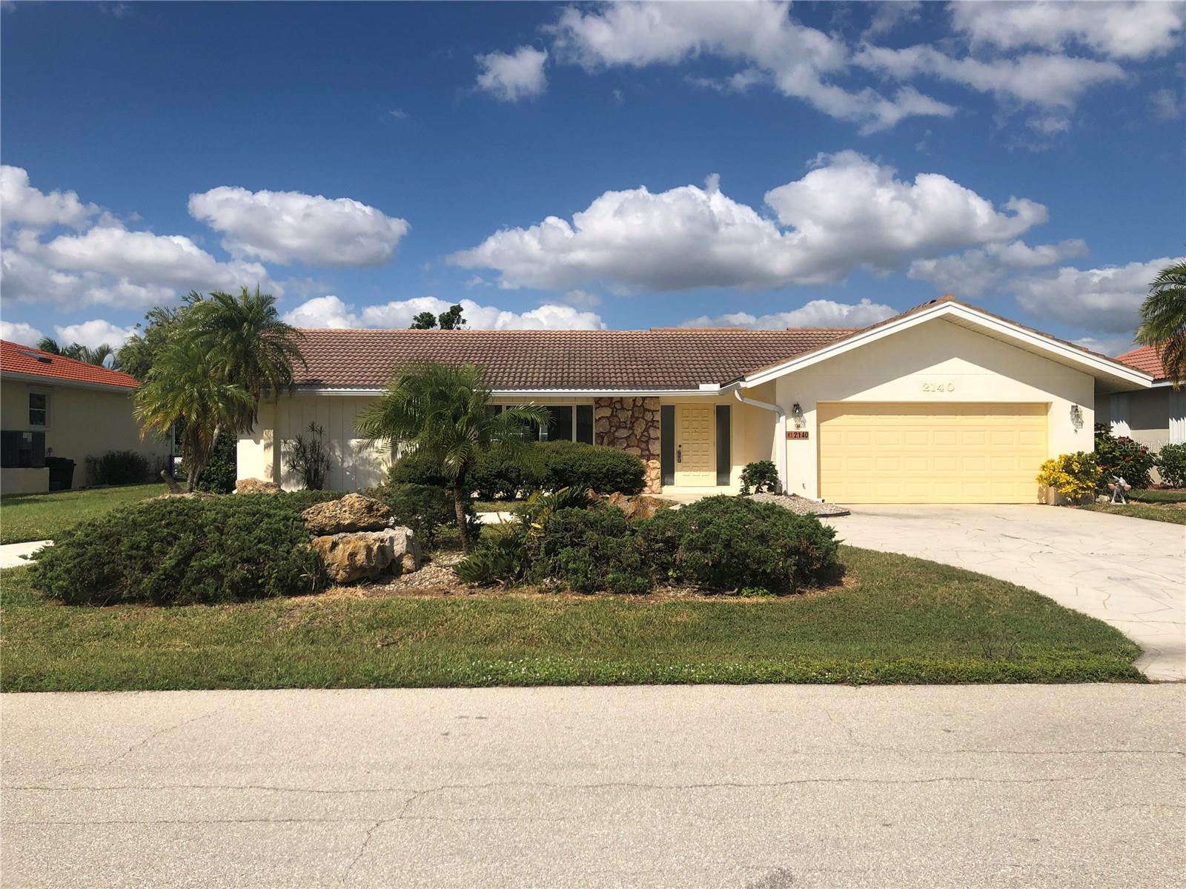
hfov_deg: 63.4
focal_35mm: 28
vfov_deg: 49.7
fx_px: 959
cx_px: 593
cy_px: 444
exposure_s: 1/4049
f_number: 1.8
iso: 20
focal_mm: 4
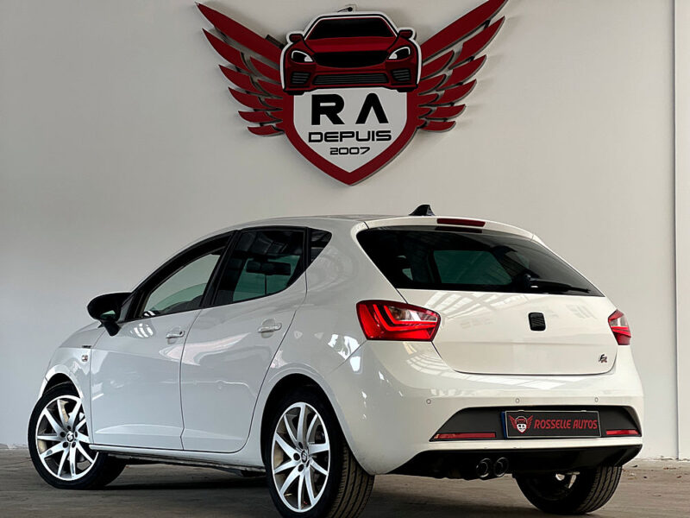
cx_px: 345
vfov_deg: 19.1
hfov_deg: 25.3
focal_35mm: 77
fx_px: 1535
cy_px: 259
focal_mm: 9
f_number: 2.8
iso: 80
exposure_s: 1/121
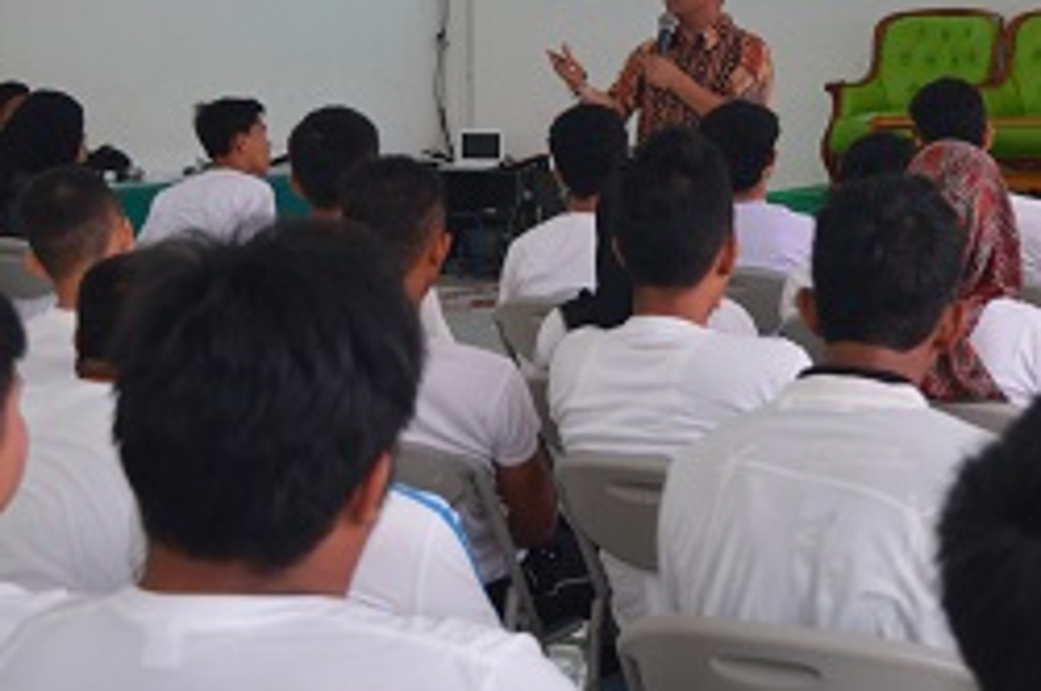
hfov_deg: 22.5
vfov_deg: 15.0
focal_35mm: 90
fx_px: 2599
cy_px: 108
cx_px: 708
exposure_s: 1/20
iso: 400
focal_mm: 30
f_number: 4.2
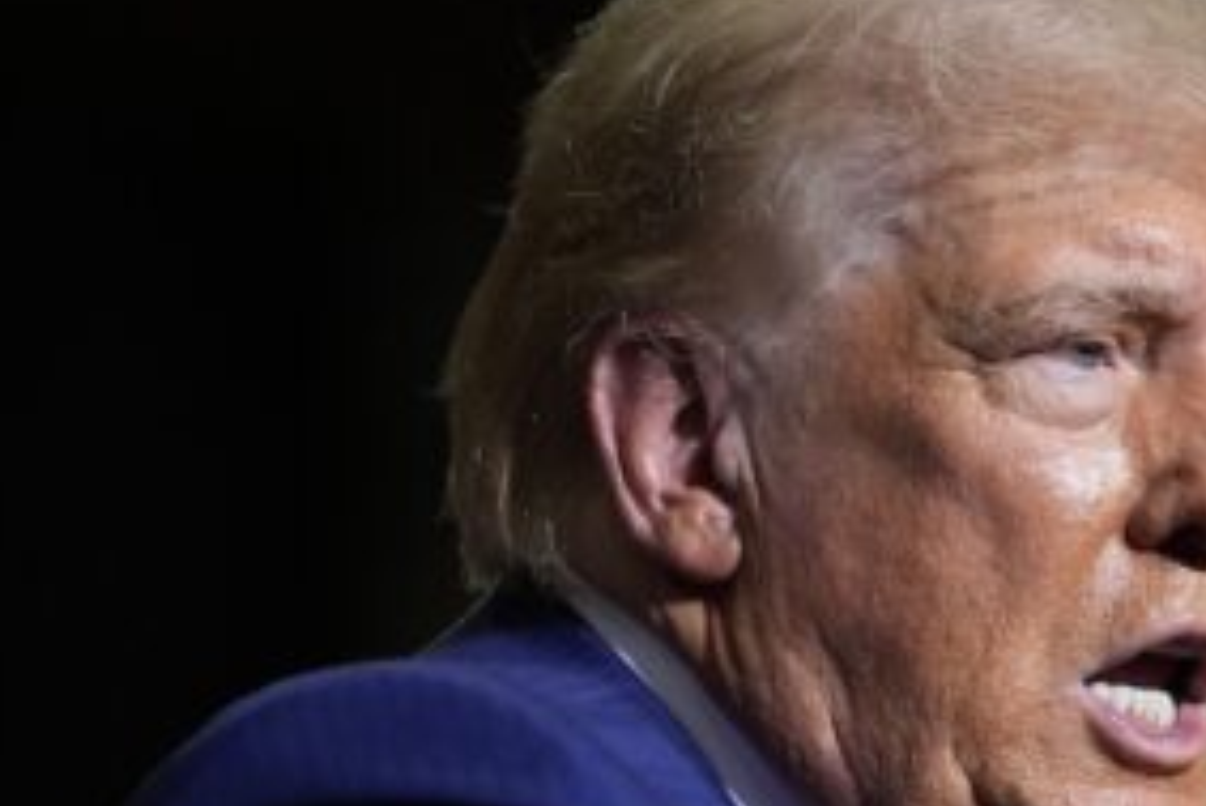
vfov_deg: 2.8
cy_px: 687
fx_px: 16490
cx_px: 1197
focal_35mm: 492
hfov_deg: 4.2
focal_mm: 200
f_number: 3.5
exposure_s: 1/640
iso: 2000
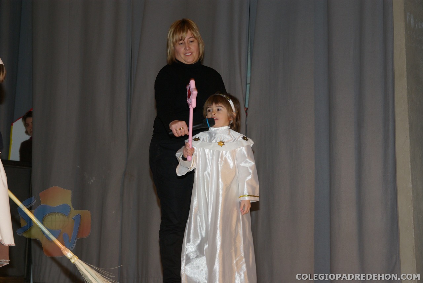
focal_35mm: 75
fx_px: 882
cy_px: 142
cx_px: 212
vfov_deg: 18.2
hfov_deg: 27.0
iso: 400
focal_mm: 50
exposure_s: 1/60
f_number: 5.6
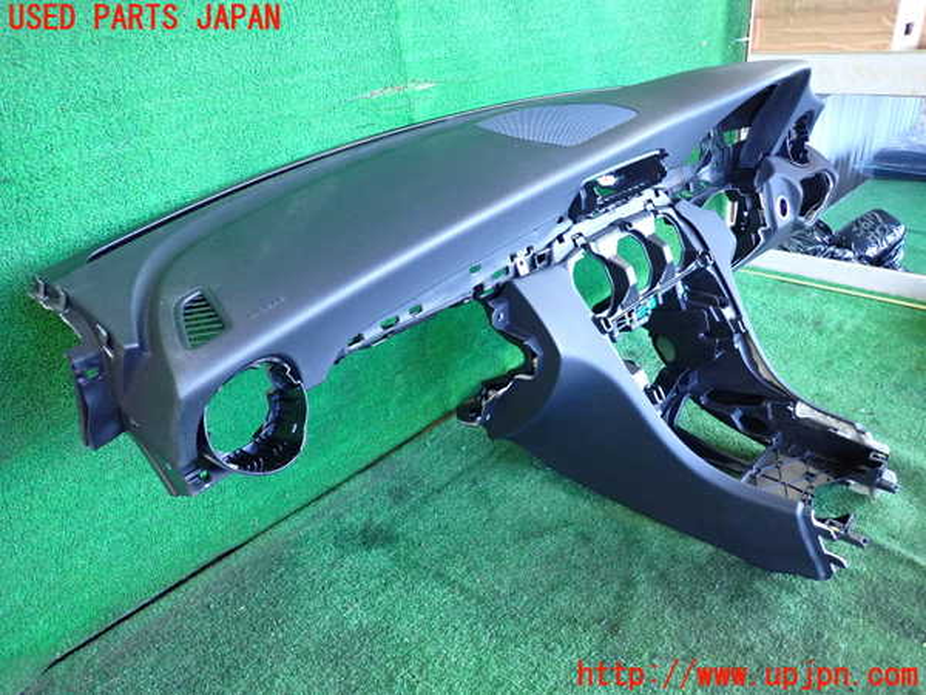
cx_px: 463
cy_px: 348
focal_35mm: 25
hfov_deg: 69.4
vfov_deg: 54.9
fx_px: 669
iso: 800
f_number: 2
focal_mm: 4.5
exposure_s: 1/125
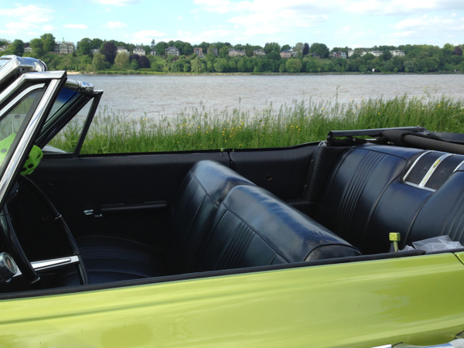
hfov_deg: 55.4
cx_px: 232
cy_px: 174
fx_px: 442
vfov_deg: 42.9
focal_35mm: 33
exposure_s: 1/596
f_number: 2.4
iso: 50
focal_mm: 4.12
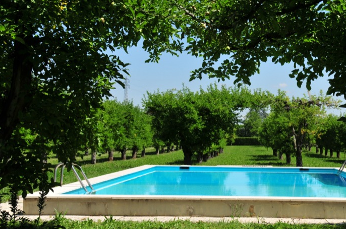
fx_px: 672
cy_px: 138
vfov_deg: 19.4
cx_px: 239
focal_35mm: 70
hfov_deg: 28.6
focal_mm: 32
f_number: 9
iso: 200
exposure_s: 1/500
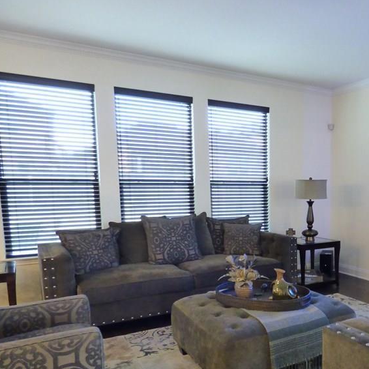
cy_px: 238
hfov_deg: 47.5
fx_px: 386
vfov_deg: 50.4
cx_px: 309
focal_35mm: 32
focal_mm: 3.58
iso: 1600
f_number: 2.8
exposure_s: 1/25
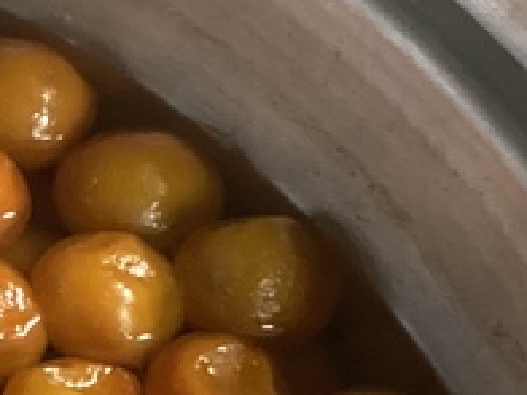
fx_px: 2405
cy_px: 769
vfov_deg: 8.9
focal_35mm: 158
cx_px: -522
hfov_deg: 11.3
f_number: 2.4
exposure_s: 1/50
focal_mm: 3.3
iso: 320
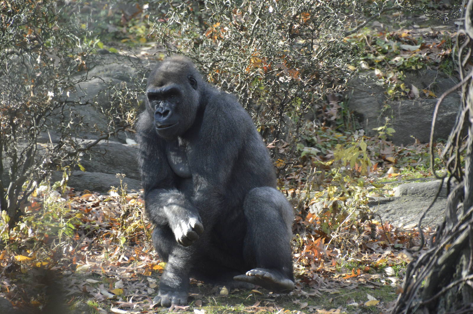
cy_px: 157
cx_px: 236
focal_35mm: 300
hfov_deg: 6.9
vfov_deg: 4.6
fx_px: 3938
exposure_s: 1/500
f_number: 6.3
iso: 1600
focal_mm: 200
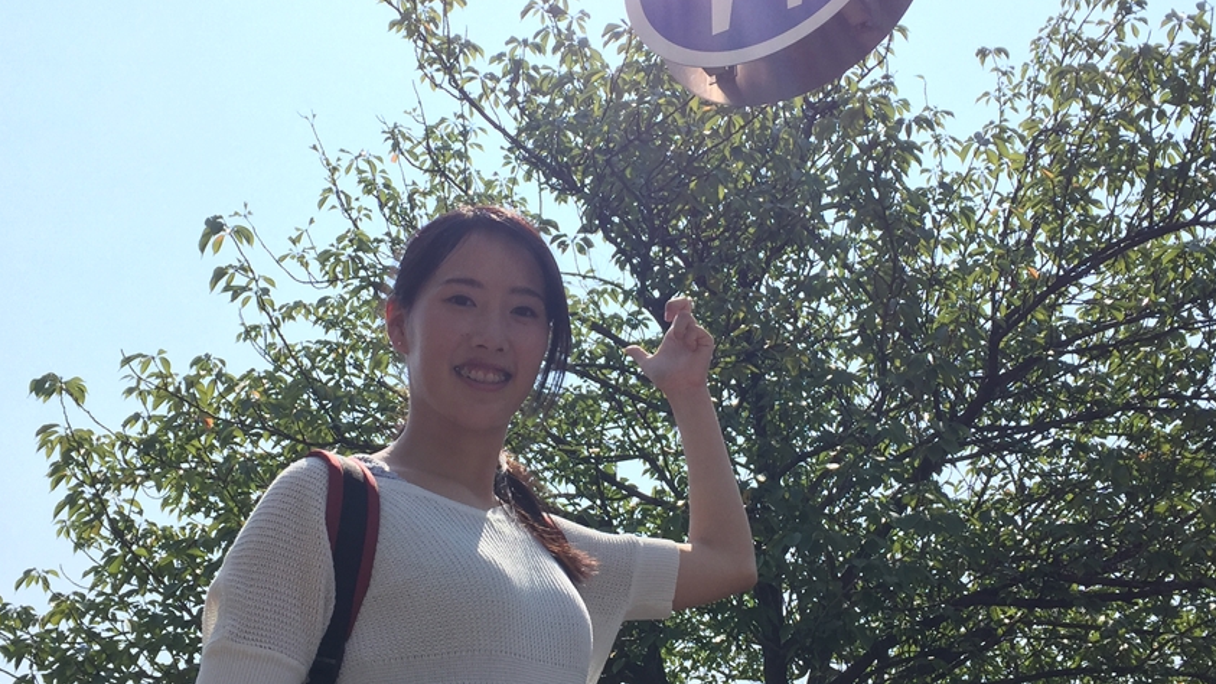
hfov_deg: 45.5
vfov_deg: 26.5
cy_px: 304
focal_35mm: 45
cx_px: 594
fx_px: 1451
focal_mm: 4.15
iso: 32
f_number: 2.2
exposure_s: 1/2083
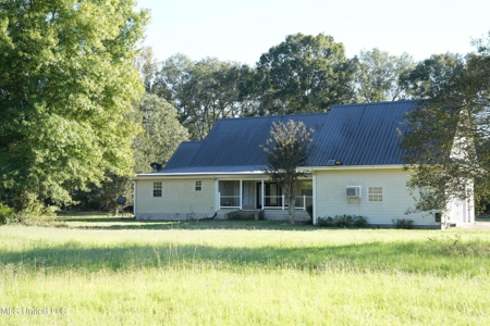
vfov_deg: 26.0
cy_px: 163
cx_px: 245
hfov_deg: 38.2
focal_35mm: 52
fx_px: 708
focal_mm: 52
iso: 320
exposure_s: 1/100
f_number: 8
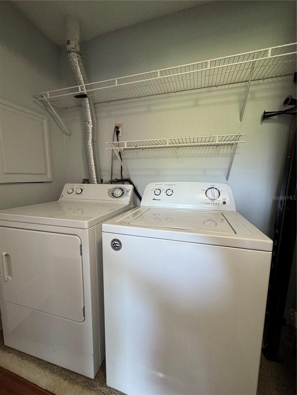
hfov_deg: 85.7
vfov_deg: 102.1
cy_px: 198
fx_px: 160
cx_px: 148
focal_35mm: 14
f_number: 2.2
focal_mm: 2.22
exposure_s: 1/60
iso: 250
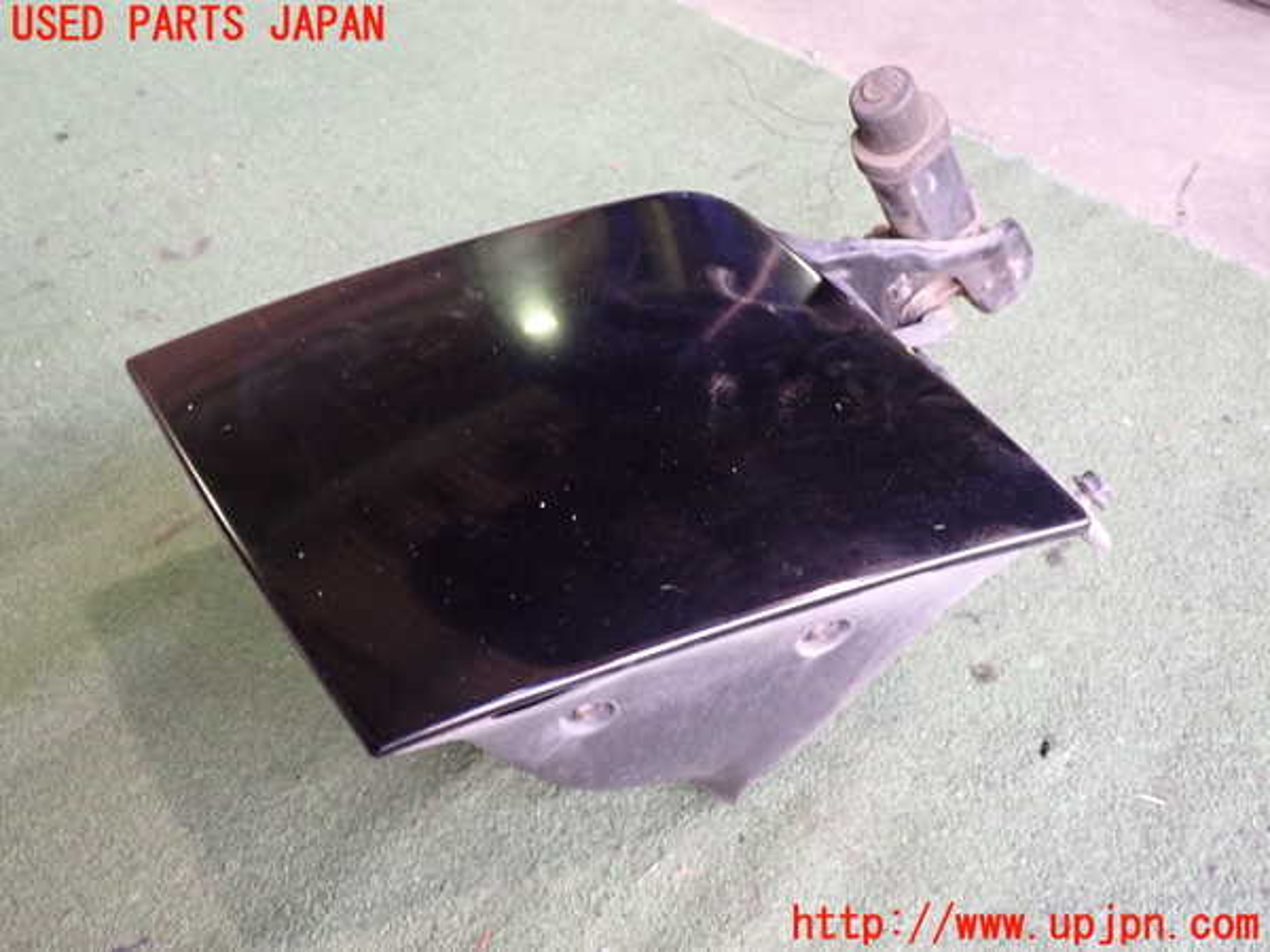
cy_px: 476
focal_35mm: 30
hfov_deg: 60.0
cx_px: 635
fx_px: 1101
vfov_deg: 46.8
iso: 320
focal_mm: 5.4
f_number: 6.3
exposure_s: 1/4
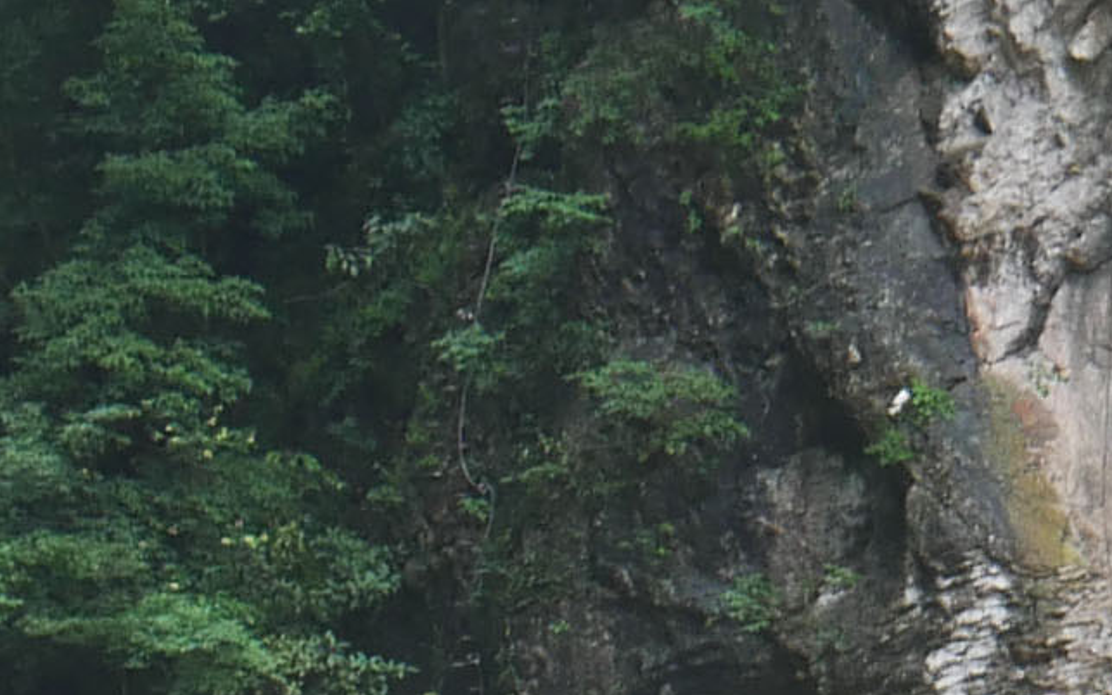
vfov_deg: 4.3
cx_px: 1038
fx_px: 9183
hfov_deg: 6.9
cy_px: 946
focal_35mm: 303
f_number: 4.5
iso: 250
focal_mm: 20
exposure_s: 1/60
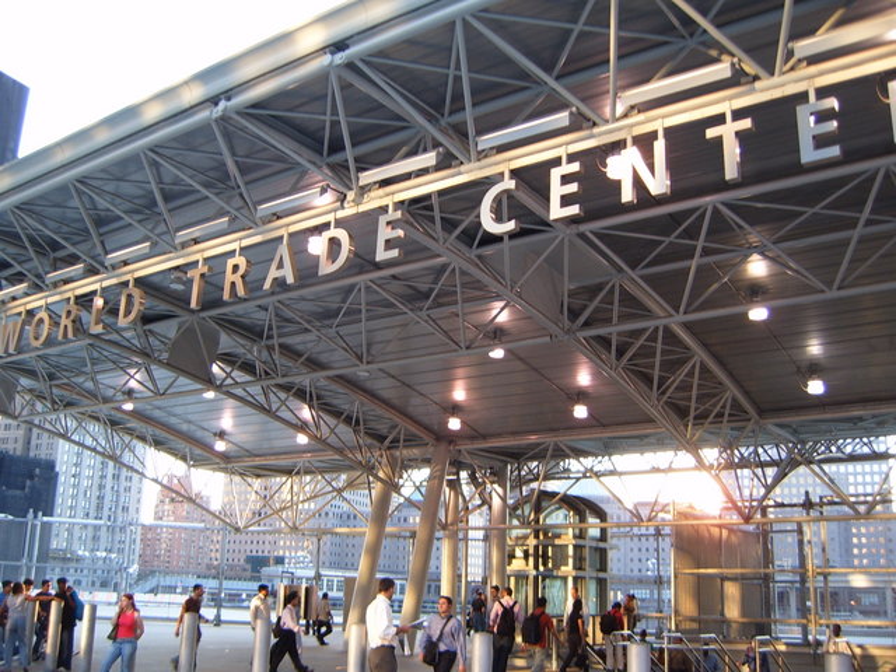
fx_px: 958
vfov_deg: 38.7
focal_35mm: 37
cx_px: 448
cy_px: 336
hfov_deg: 50.1
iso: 63
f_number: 2.9
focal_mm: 6.2
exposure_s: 1/45
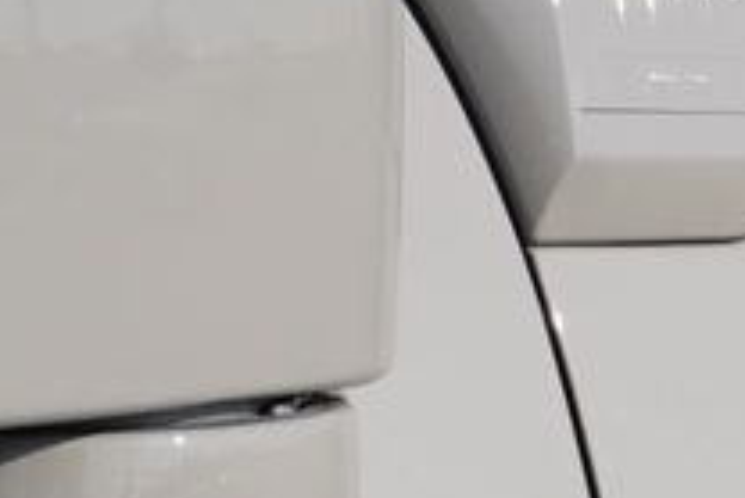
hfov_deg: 15.1
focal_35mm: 133
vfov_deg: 10.1
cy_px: 688
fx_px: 2754
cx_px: 770
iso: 100
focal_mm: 18
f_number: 10
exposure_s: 1/320
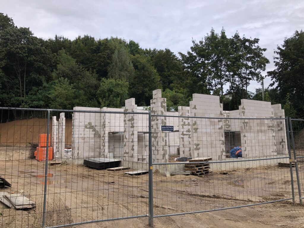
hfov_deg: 63.4
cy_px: 114
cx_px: 152
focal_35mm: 28
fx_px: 246
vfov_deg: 49.7
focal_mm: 4
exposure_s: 1/774
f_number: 1.8
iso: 20
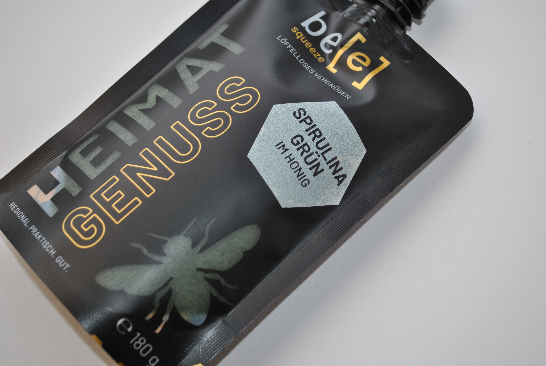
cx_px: 273
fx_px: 797
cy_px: 183
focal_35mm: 52
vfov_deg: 25.8
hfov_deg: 37.8
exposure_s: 1/80
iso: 140
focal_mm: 35
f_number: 5
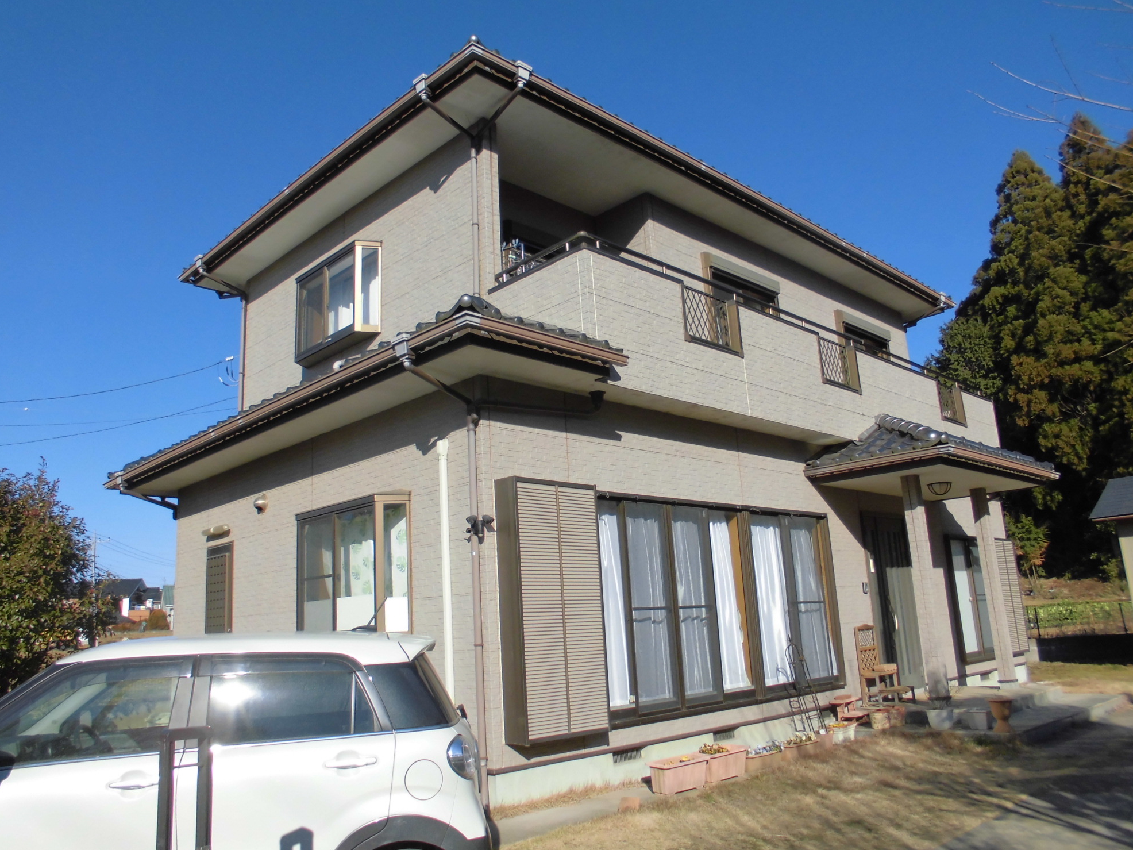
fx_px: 884
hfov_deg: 65.3
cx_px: 555
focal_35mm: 27
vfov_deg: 51.4
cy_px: 416
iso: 100
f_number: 3.5
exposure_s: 1/800
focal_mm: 4.6
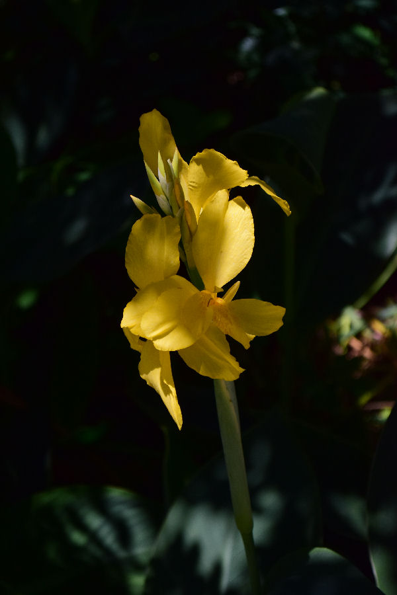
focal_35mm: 82
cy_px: 298
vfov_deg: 24.6
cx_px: 198
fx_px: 1365
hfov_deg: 16.6
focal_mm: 55
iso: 800
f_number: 5.6
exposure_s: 1/4000
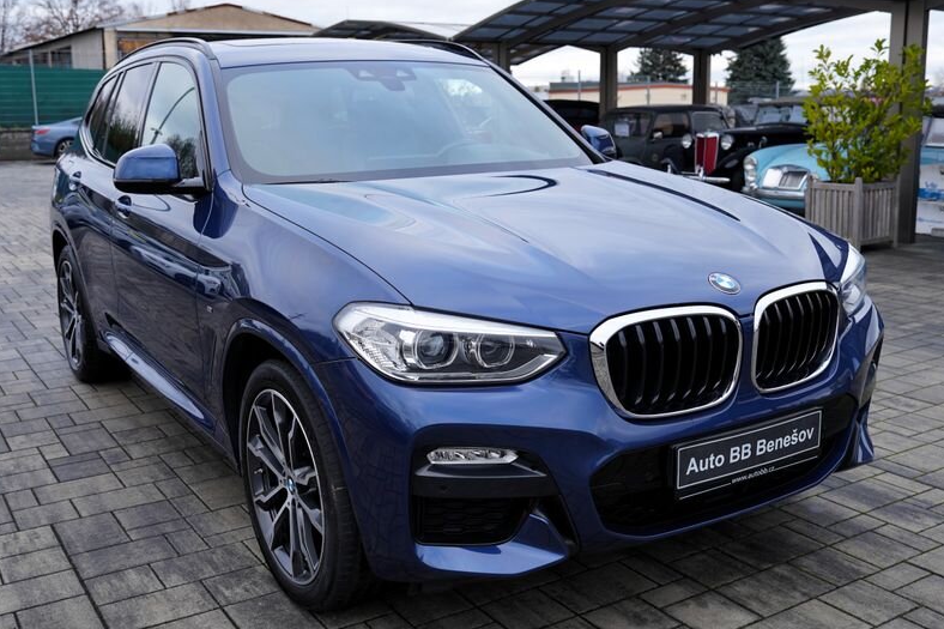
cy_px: 309
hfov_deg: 49.6
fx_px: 1022
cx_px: 472
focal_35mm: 39
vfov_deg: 34.2
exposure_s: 1/80
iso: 100
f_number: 4.5
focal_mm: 30
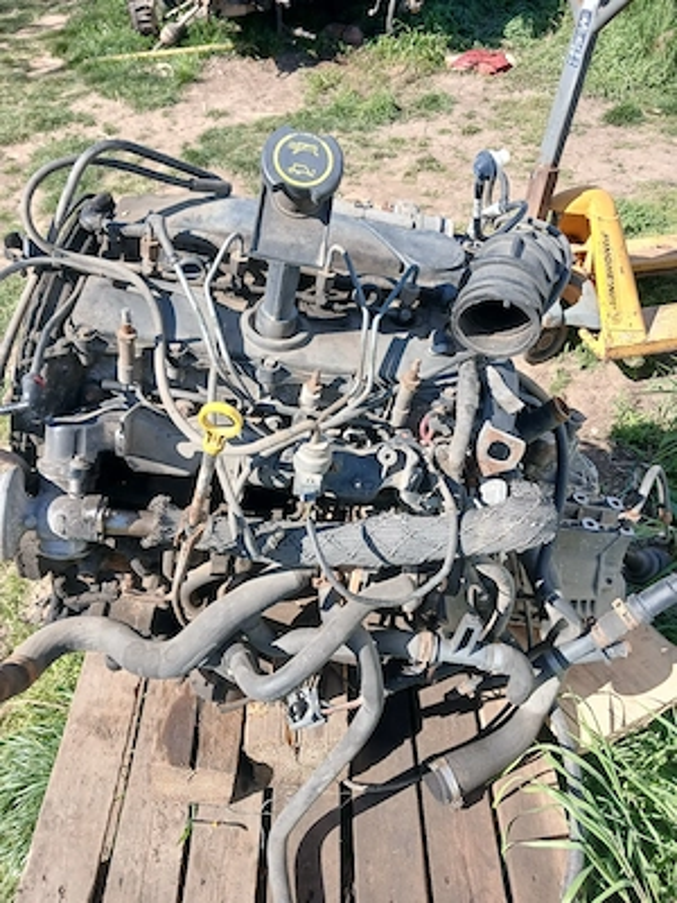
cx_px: 338
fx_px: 704
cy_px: 452
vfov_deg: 65.3
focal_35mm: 27
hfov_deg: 51.4
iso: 20
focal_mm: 3.98
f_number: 1.8
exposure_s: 1/192
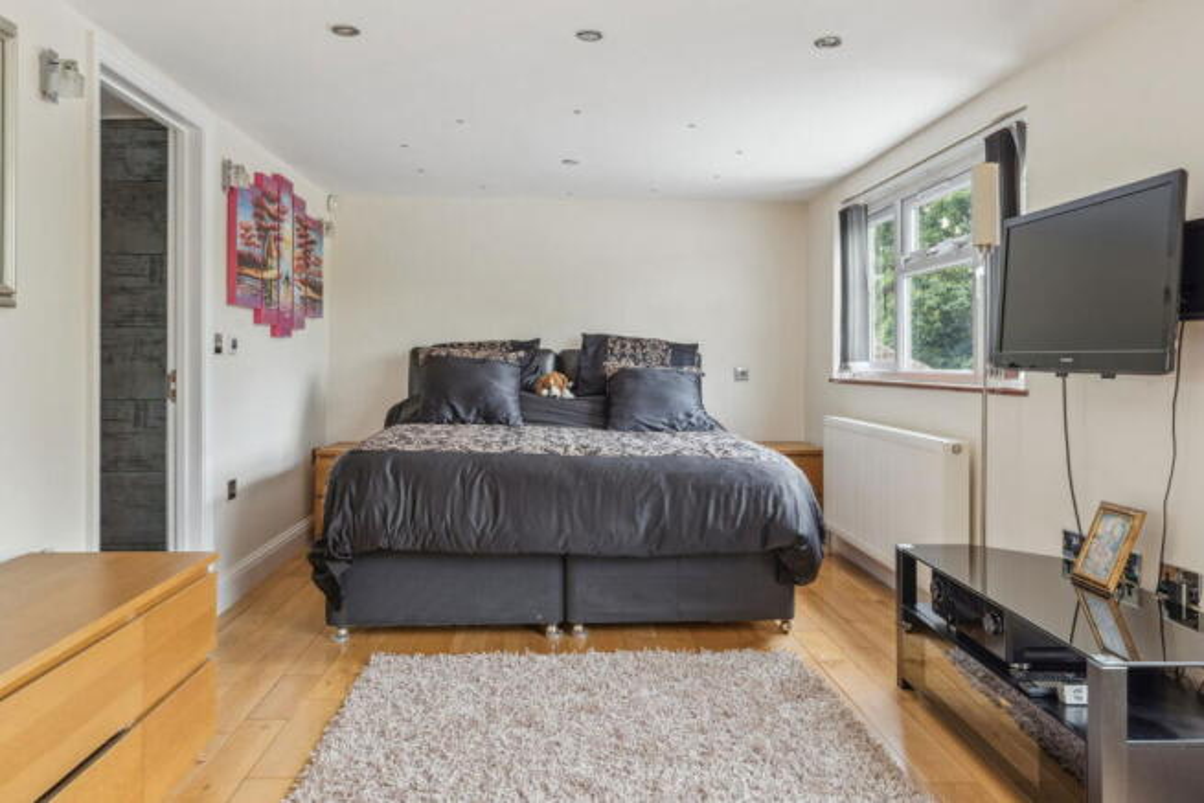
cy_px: 402
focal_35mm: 24
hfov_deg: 73.7
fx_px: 803
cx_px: 602
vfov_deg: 53.2
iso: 320
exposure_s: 1/4
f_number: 9
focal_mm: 24
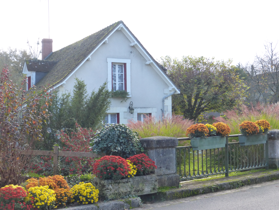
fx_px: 459
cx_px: 140
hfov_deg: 33.8
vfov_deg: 25.7
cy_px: 105
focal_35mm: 57
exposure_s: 1/200
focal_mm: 9.7
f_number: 4.6
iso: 320
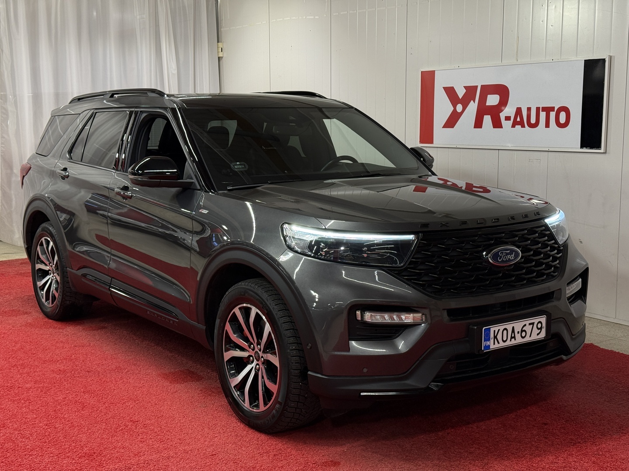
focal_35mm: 48
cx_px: 314
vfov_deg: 30.3
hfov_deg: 39.7
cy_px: 236
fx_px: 872
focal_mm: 6.76
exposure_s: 1/100
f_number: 1.78
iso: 125
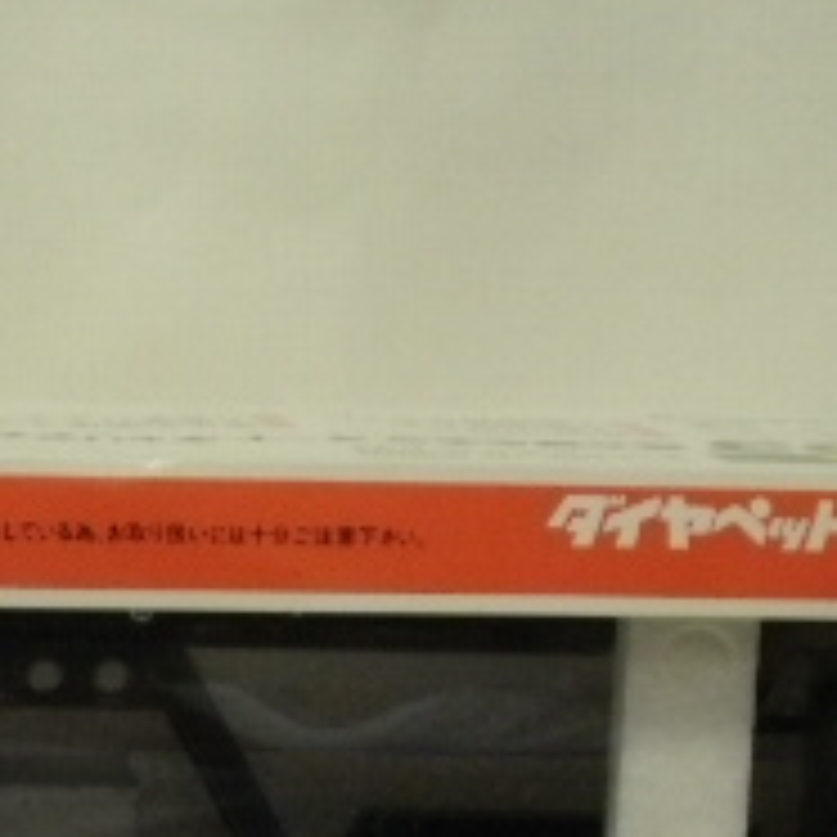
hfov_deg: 12.7
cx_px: -153
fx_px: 3666
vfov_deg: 12.7
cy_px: 968
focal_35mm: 134
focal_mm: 7.7
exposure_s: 1/13
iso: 125
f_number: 4
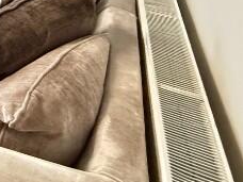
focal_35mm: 63
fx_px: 442
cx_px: -247
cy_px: -134
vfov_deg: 18.7
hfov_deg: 18.7
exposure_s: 1/50
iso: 640
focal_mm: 2.22
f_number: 2.2
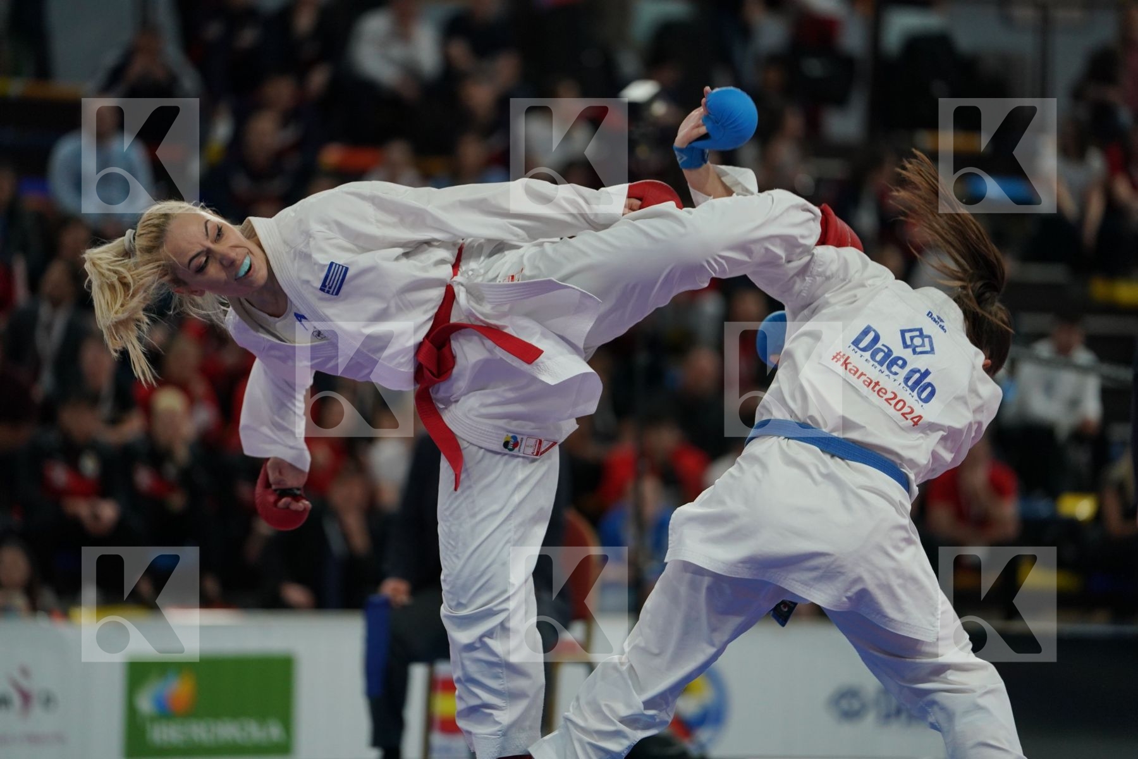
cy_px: 380
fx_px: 6322
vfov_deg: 6.9
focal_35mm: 200
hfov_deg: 10.3
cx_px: 569
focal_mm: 200
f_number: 2.8
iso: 1600
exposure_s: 1/1000
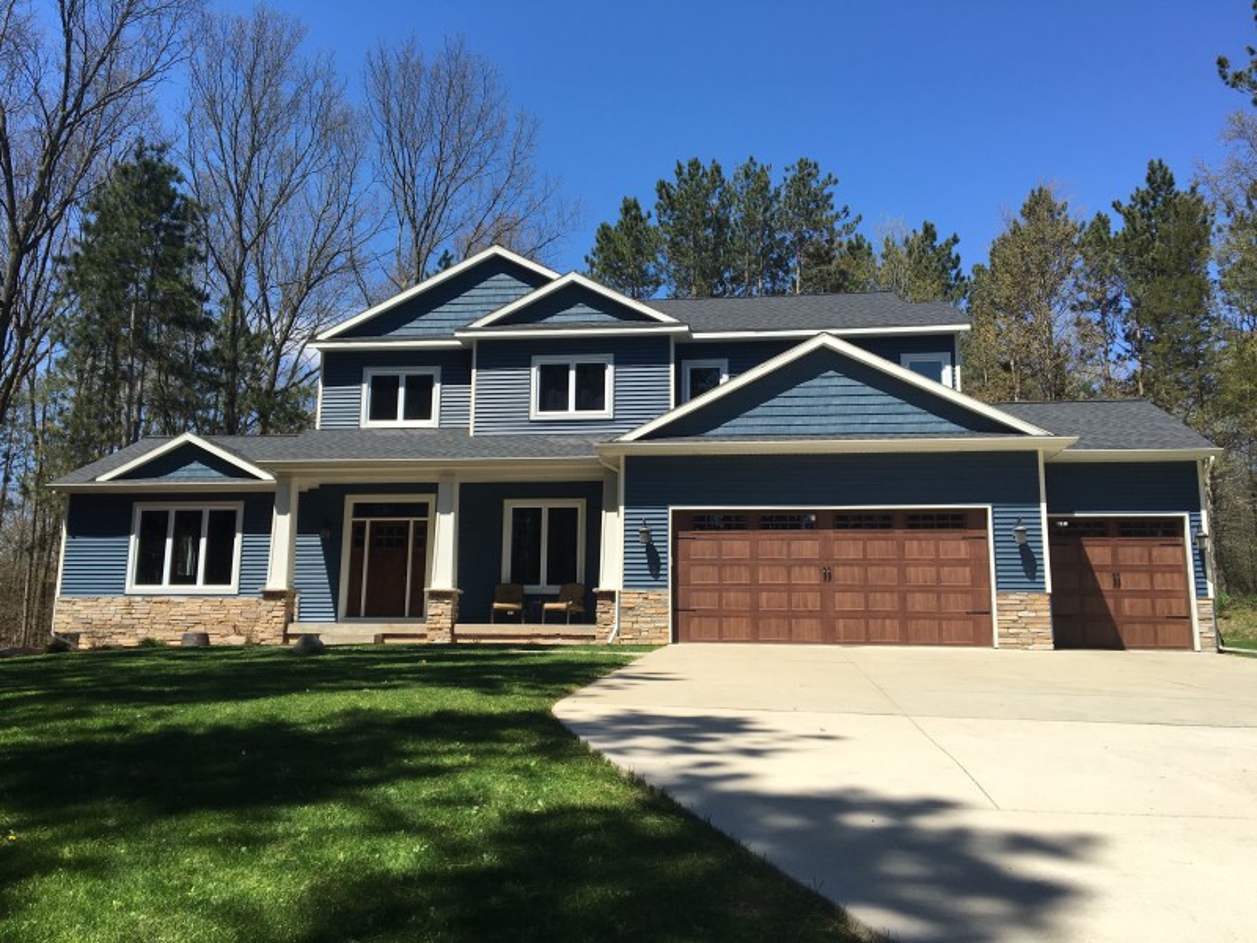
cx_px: 628
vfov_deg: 48.2
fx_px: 1053
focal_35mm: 29
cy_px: 472
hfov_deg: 61.7
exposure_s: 1/1508
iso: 25
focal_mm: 4.15
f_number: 2.2
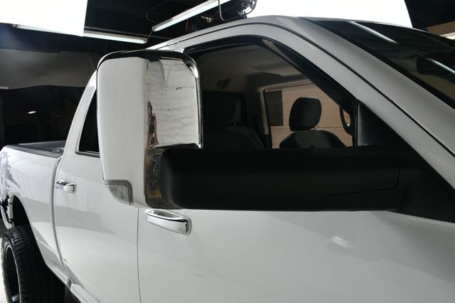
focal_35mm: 27
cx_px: 228
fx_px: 341
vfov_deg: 47.9
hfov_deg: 67.4
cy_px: 152
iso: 100
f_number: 11
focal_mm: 18
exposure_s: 1/160
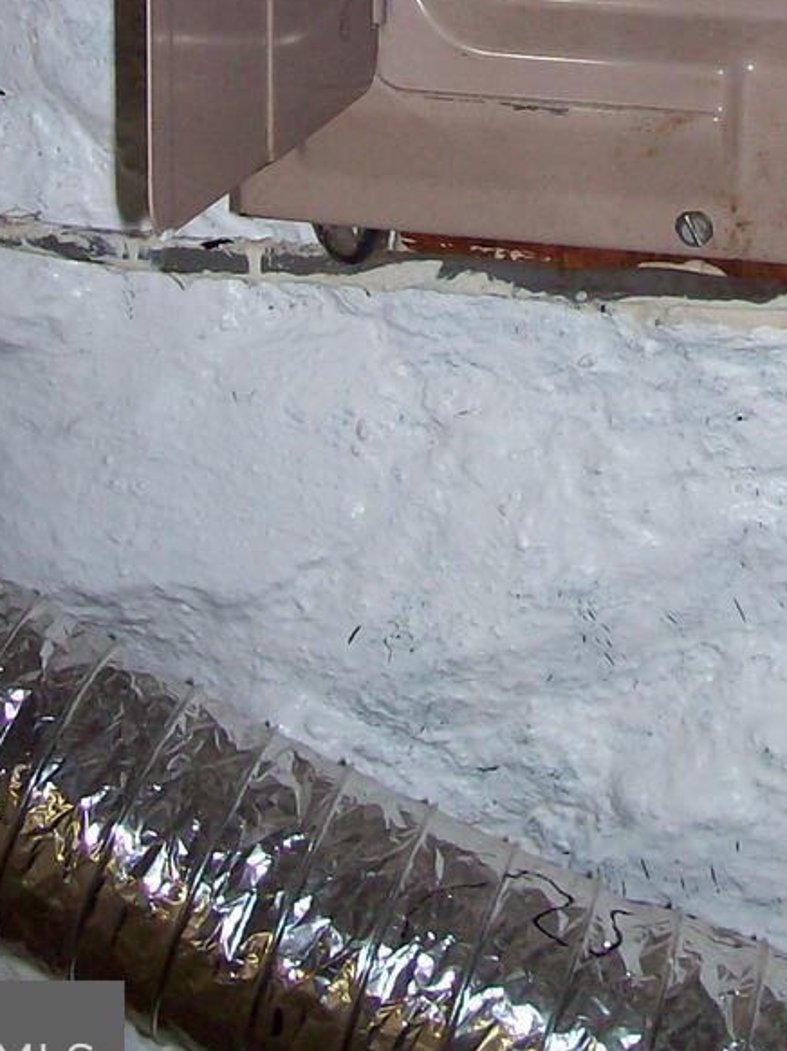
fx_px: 2882
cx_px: 711
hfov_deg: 15.4
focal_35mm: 95
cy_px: -258
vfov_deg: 19.3
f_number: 2.7
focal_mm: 6
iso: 80
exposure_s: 1/64
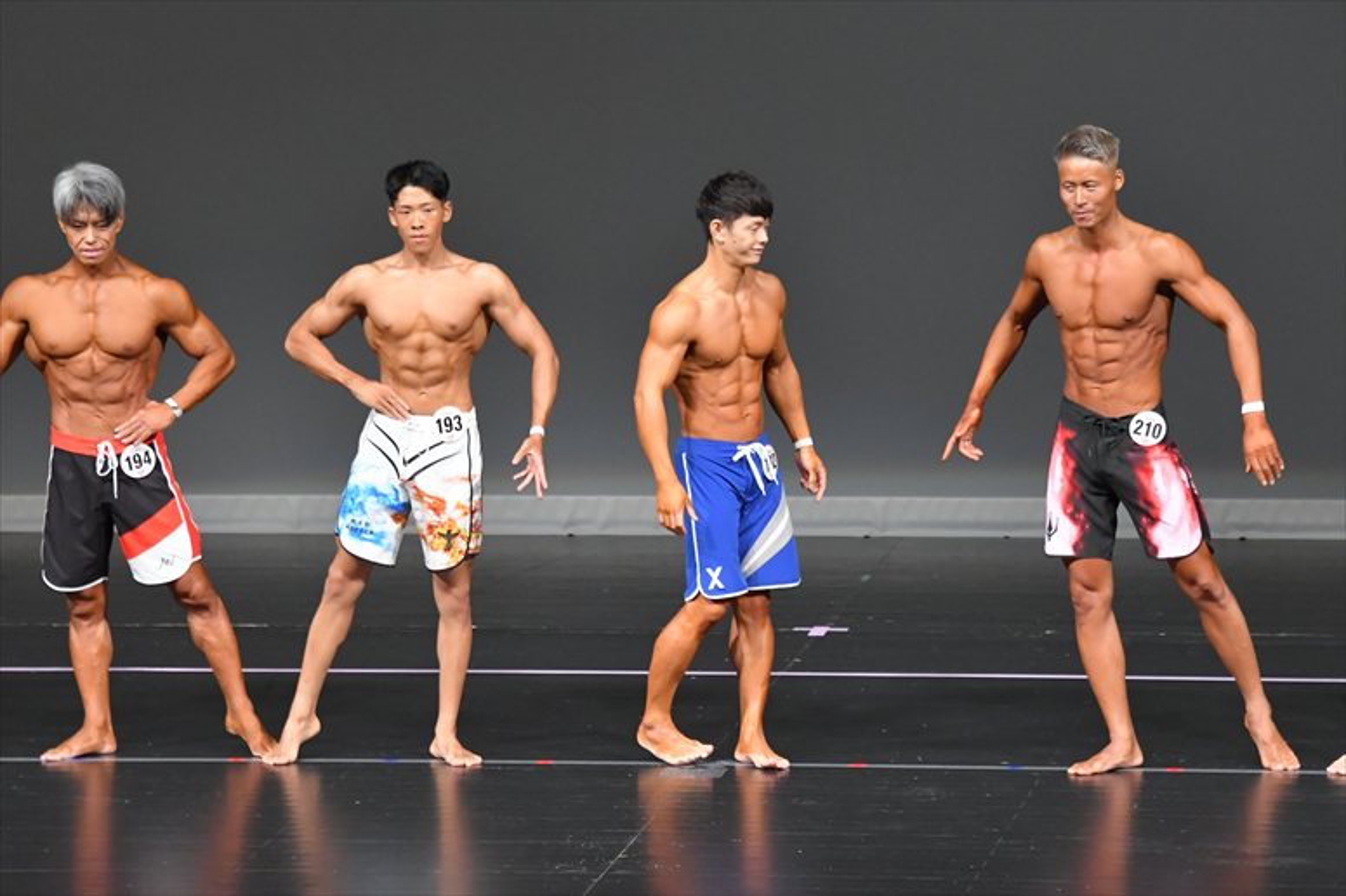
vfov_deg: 5.1
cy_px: 448
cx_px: 673
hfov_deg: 7.6
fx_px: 10090
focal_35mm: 270
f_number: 5.6
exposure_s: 1/400
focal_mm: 180
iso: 5000
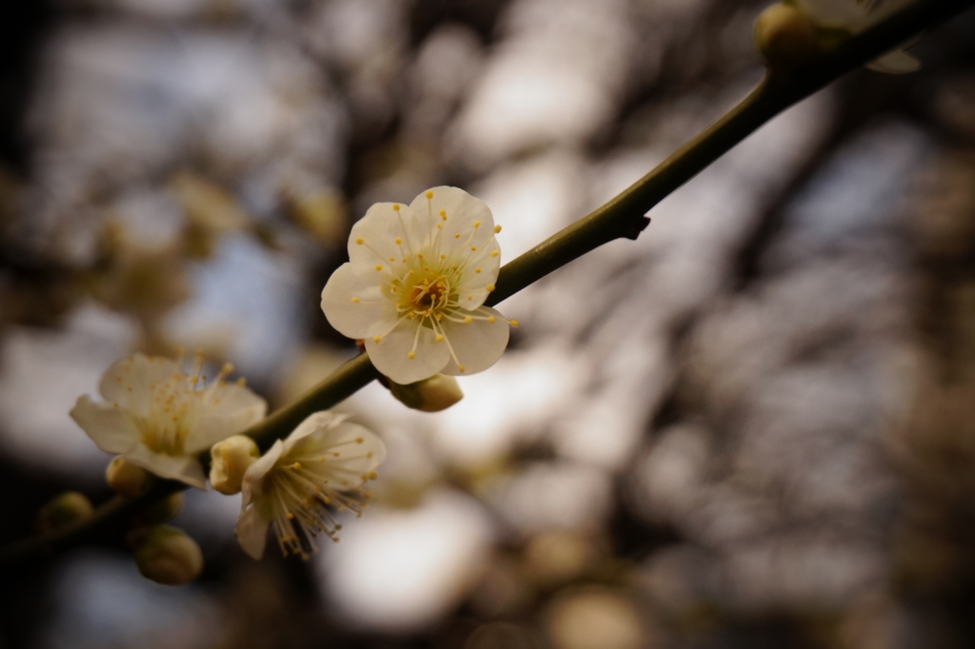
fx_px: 1706
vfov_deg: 21.6
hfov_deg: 31.9
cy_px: 324
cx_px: 488
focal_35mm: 63
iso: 640
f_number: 5.6
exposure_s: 1/4000
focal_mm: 42
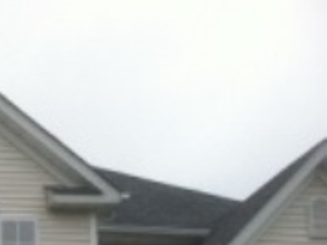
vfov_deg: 11.0
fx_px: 1189
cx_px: -248
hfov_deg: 14.0
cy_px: 428
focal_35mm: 126
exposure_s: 1/556
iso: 80
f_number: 2.8
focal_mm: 3.85
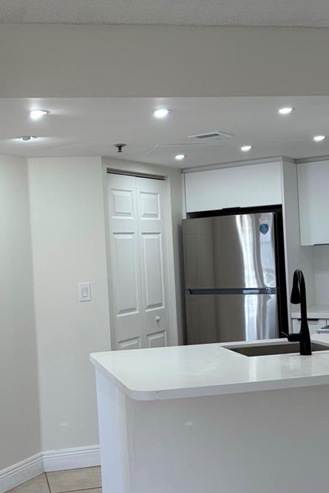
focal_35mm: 47
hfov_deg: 28.5
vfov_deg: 41.9
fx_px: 644
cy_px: 269
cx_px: 117
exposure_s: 1/121
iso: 40
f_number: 1.6
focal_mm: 5.96
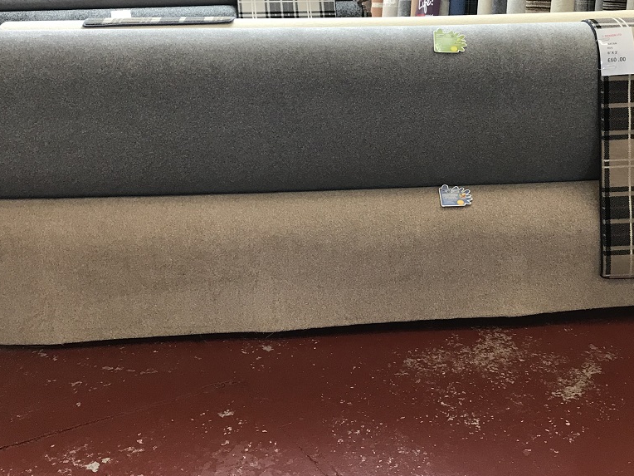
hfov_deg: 42.6
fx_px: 806
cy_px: 120
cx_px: 396
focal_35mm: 44
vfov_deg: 32.3
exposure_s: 1/33
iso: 32
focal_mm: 3.99
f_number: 1.8
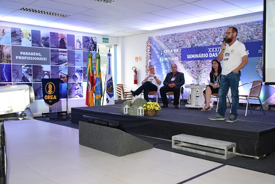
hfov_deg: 53.1
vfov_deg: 36.9
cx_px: 138
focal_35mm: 36
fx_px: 275
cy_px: 92
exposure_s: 1/100
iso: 800
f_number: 5
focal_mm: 24
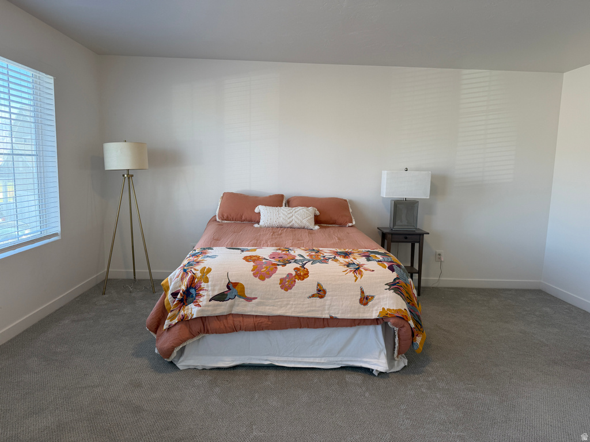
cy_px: 221
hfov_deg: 71.6
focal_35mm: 24
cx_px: 295
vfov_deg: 56.8
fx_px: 409
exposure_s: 1/120
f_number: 1.78
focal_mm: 6.76
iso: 80
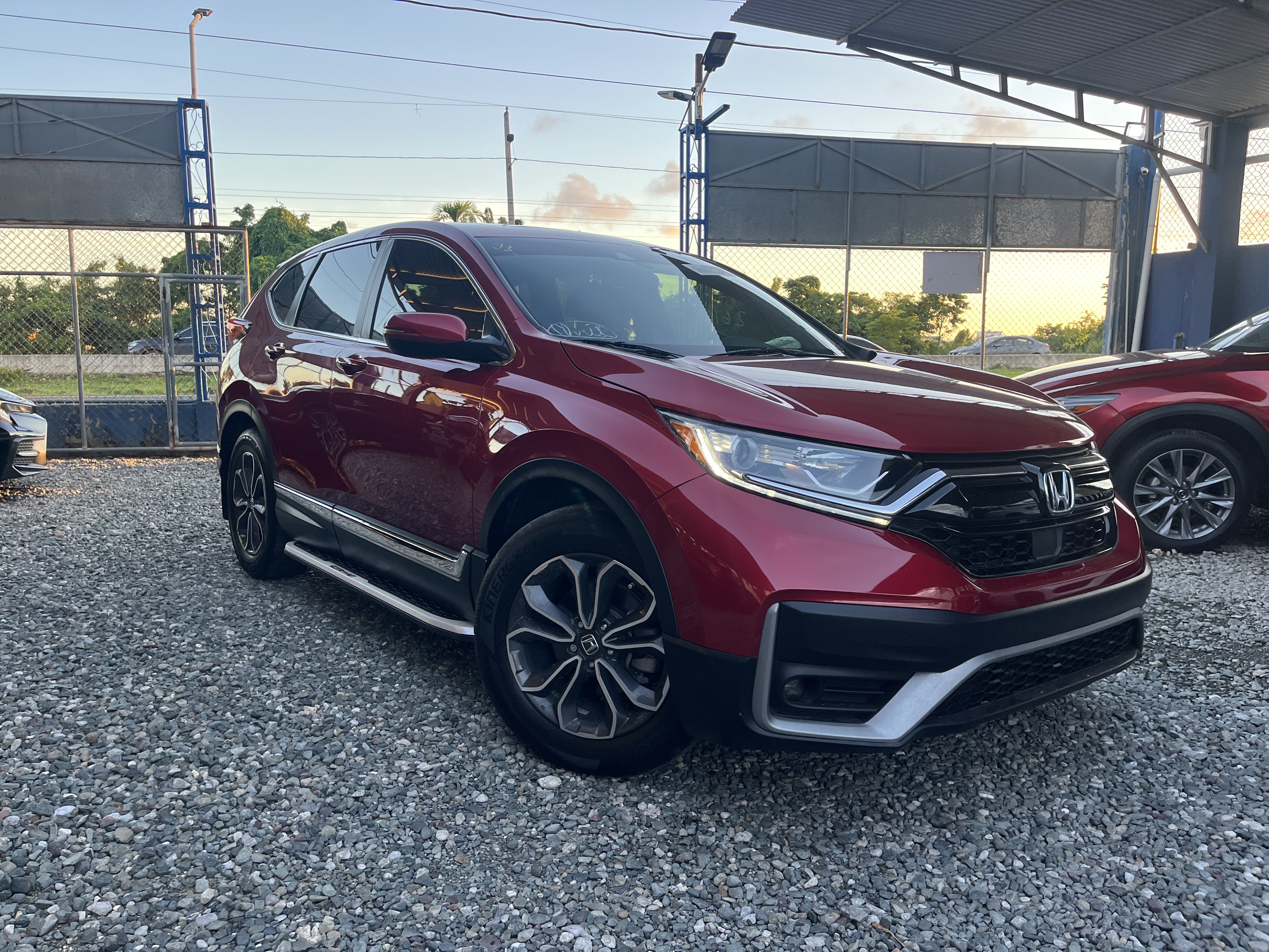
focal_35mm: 26
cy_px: 476
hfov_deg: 67.3
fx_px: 953
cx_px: 634
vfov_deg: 53.1
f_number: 1.6
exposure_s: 1/201
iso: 100
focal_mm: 5.1
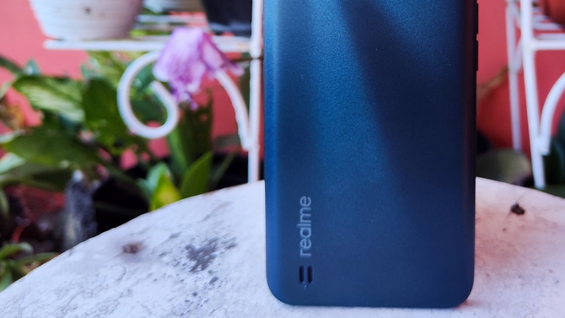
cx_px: 362
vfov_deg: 29.0
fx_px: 584
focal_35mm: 39
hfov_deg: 50.9
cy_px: 23
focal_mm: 5.59
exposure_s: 1/100
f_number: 1.88
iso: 66
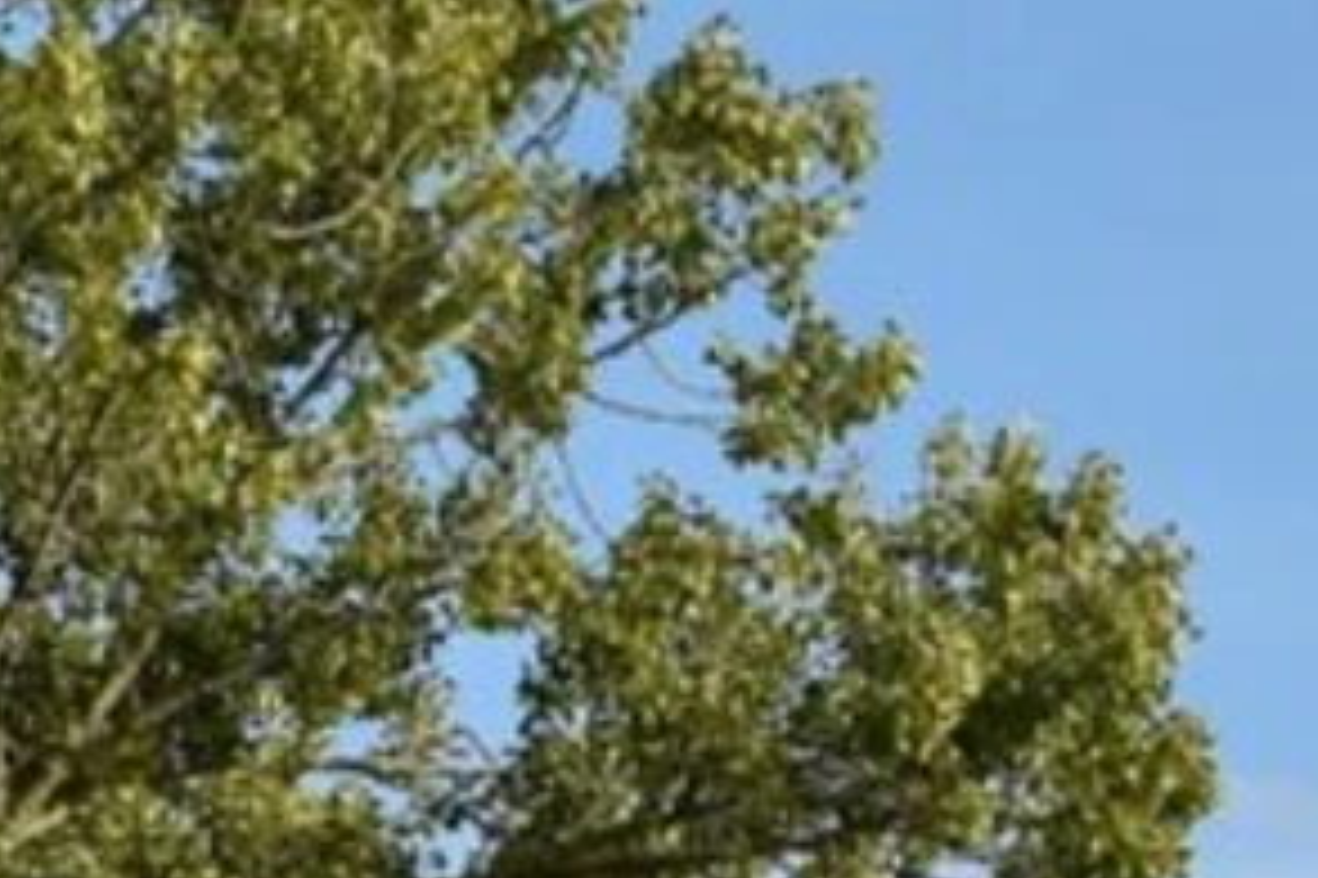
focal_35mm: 282
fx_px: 10318
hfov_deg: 7.3
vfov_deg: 4.8
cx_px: 182
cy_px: 1742
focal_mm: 34
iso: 200
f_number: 10
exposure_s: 1/400
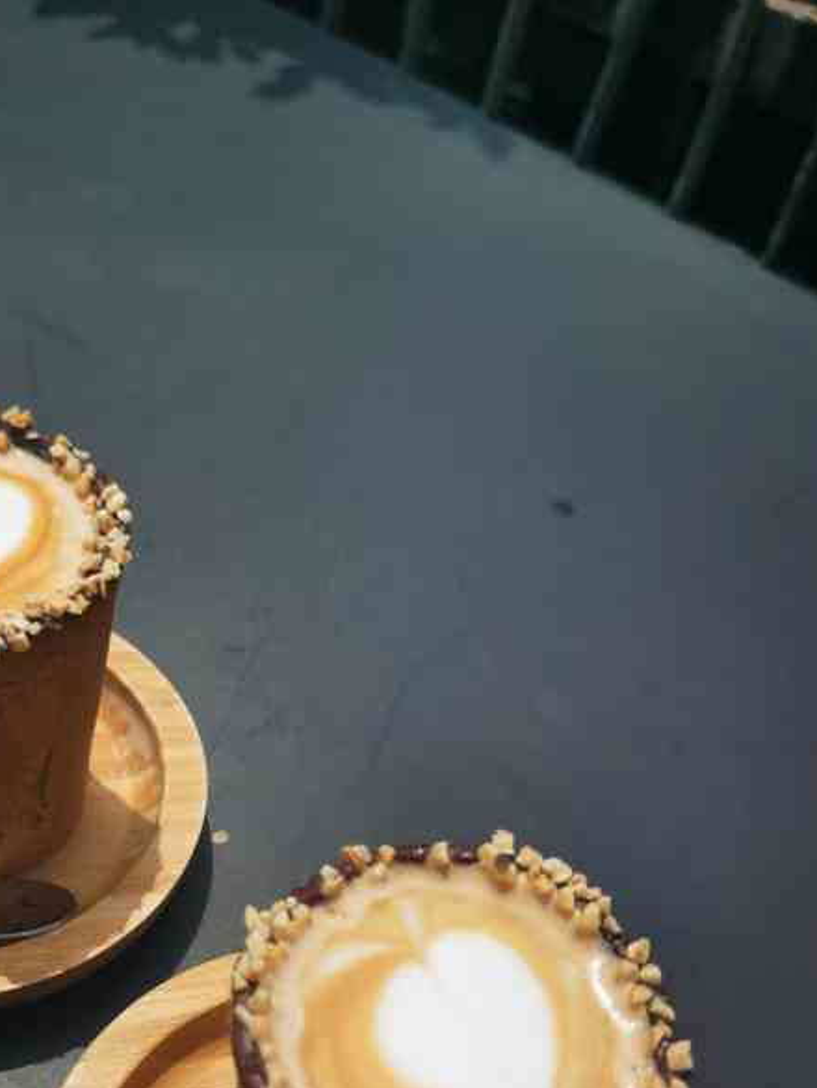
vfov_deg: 42.3
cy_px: 835
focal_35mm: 43
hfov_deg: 33.2
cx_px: 241
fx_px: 1352
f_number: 1.6
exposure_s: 1/10000
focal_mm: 5.56
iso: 50
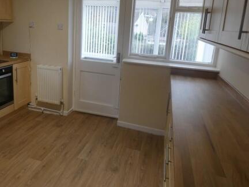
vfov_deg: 50.8
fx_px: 194
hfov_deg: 64.9
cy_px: 68
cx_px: 103
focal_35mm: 27
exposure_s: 1/60
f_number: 2.8
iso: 200
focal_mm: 3.6
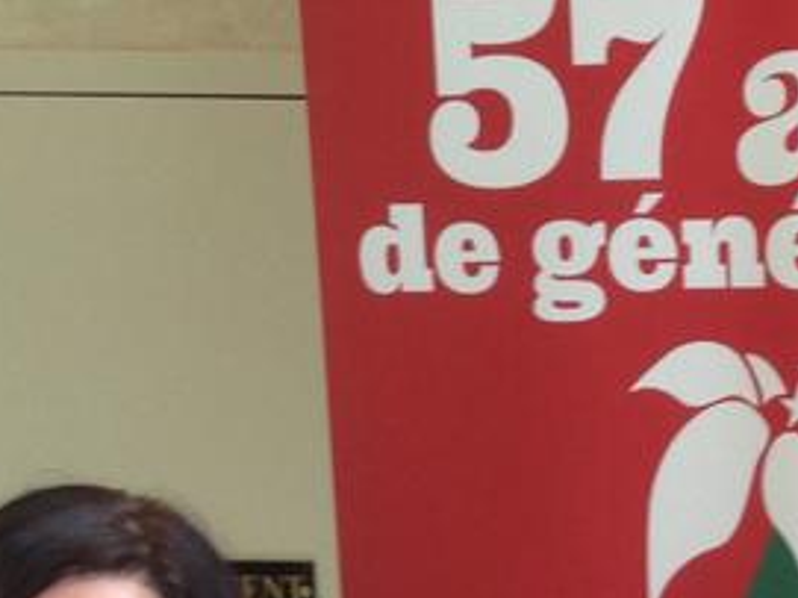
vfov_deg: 9.6
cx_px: 1087
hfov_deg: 13.0
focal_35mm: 146
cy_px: 1131
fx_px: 3364
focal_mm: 4.12
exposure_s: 1/20
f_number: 2.4
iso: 64
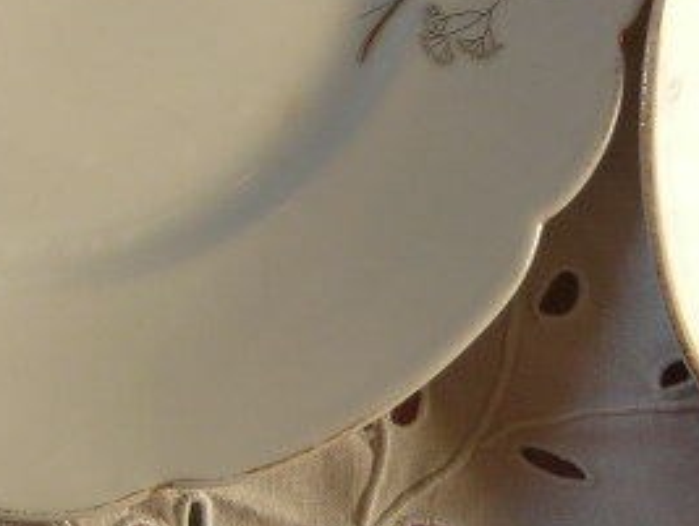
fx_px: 1355
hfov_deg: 27.0
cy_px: -37
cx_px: -34
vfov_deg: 21.0
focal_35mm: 67
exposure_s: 1/80
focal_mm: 4.6
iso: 100
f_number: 2.8
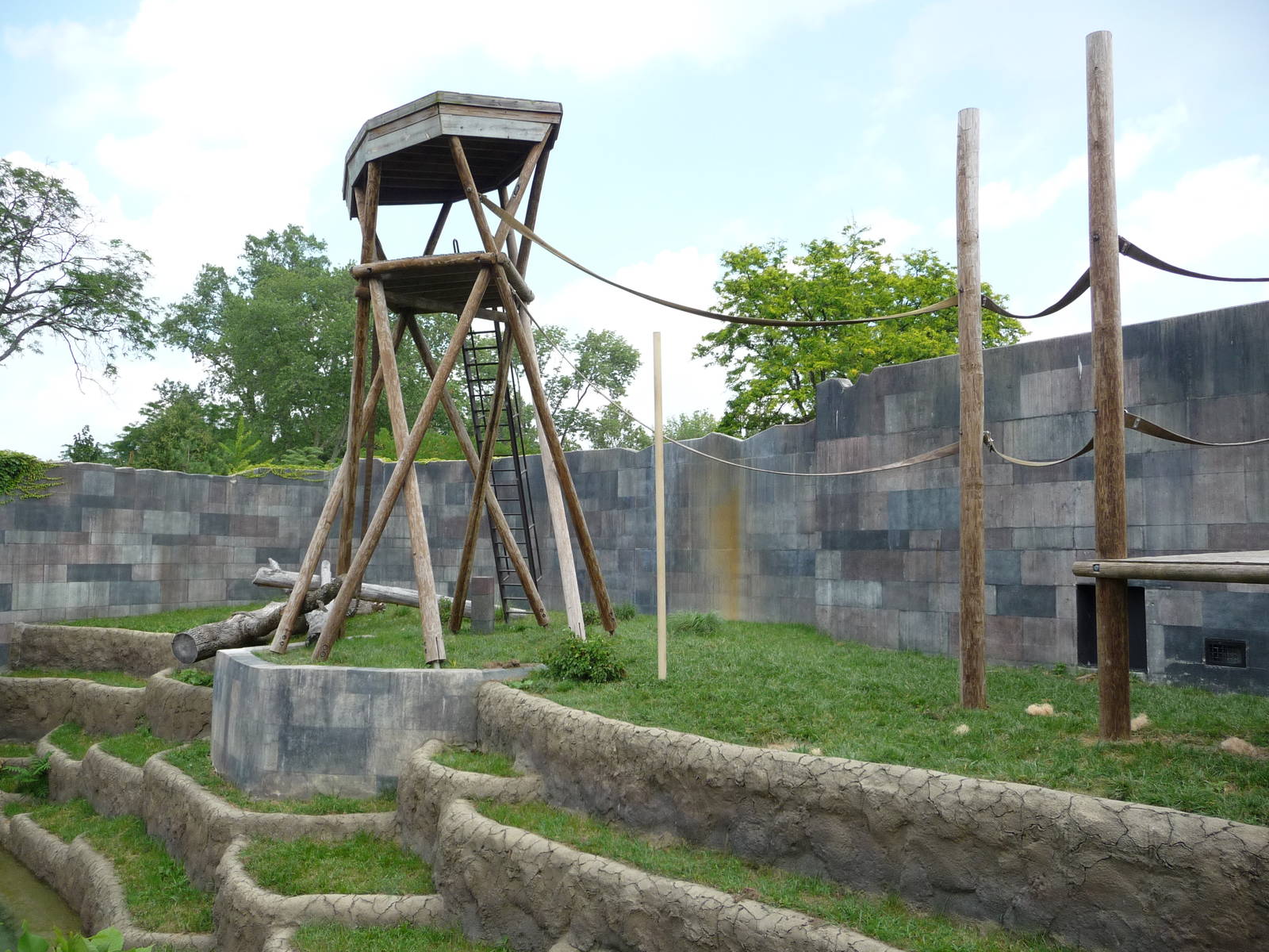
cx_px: 634
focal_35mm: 28
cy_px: 476
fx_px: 1026
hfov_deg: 63.4
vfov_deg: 49.7
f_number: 3.3
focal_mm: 4.7
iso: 125
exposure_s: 1/500
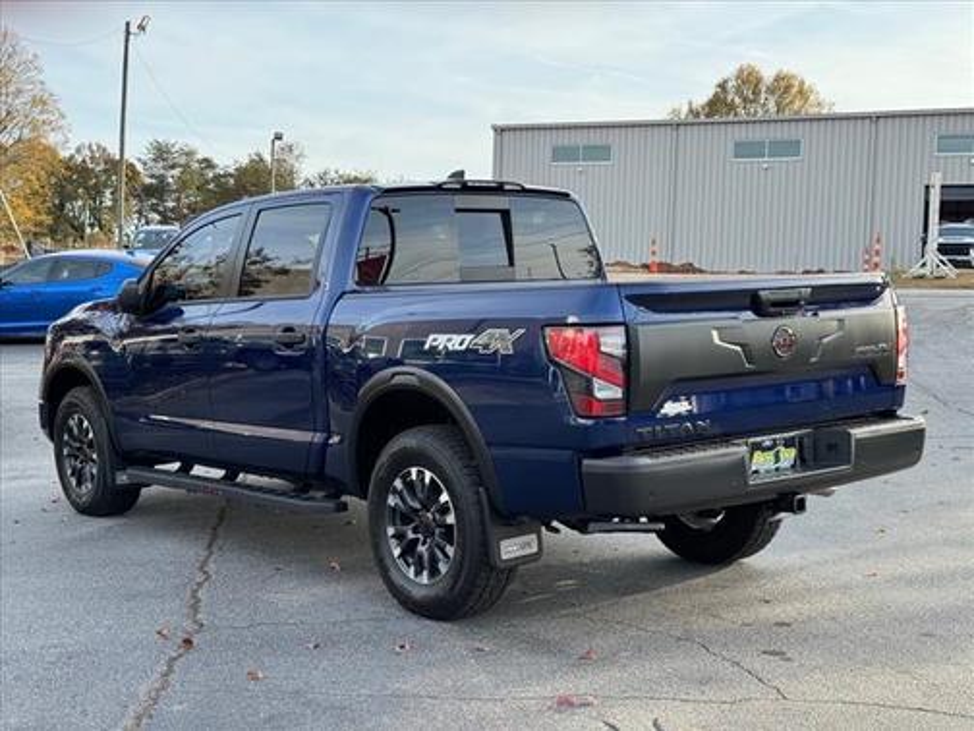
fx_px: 1351
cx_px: 487
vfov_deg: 30.3
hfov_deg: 39.7
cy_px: 366
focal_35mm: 48
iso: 64
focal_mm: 6.76
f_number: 1.78
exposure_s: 1/832
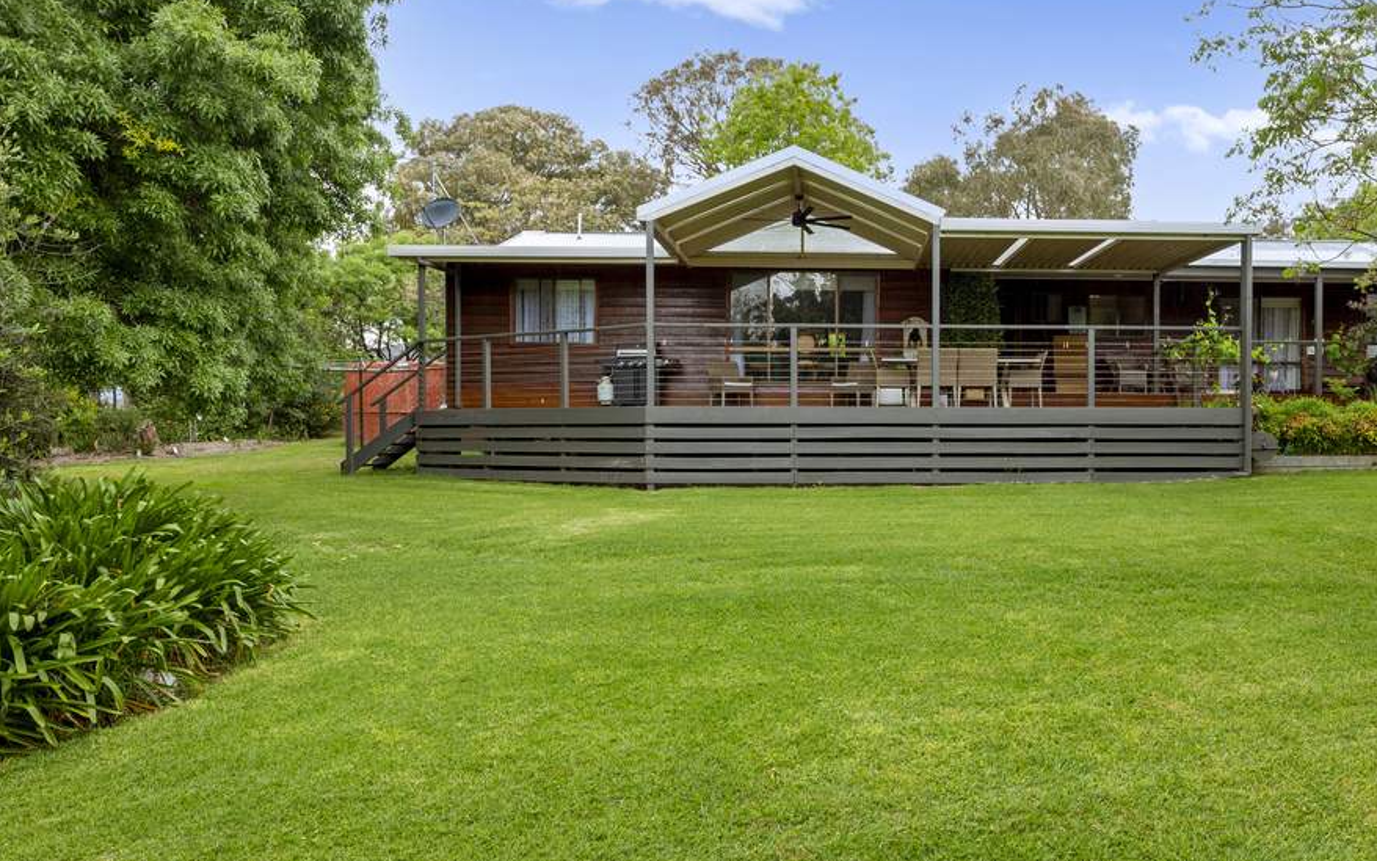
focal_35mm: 26
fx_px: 976
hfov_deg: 69.1
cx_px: 875
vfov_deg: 47.6
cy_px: 440
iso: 200
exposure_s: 1/40
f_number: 9
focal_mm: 14
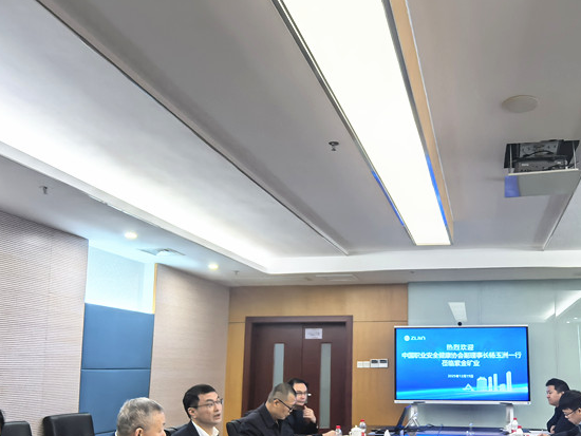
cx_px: 392
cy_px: 310
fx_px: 537
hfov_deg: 55.5
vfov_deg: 43.2
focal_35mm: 32
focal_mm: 1.95
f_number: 2.2
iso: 250
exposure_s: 1/50
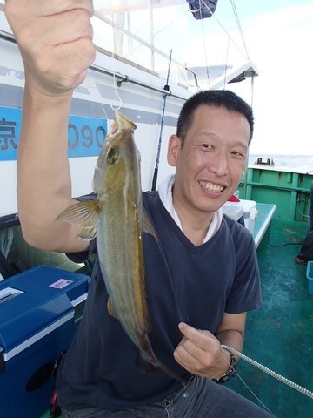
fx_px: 338
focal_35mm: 28
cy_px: 209
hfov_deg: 49.7
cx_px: 156
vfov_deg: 63.4
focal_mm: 5
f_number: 3.9
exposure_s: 1/160
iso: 100
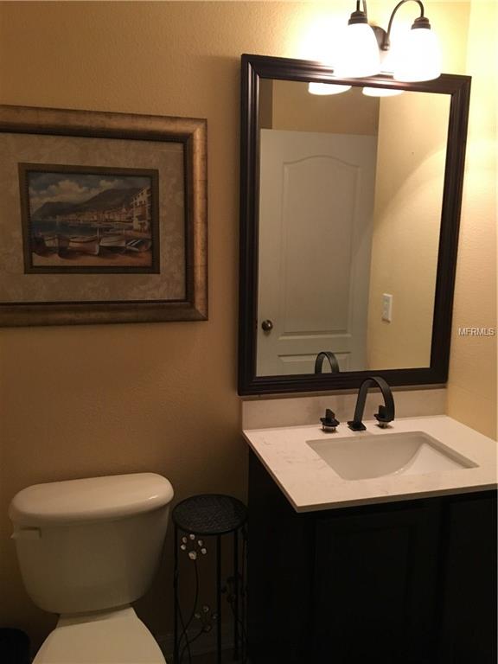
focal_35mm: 29
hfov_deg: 48.2
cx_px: 249
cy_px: 332
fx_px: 556
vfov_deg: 61.7
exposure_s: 1/30
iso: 200
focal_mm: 4.15
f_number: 2.2
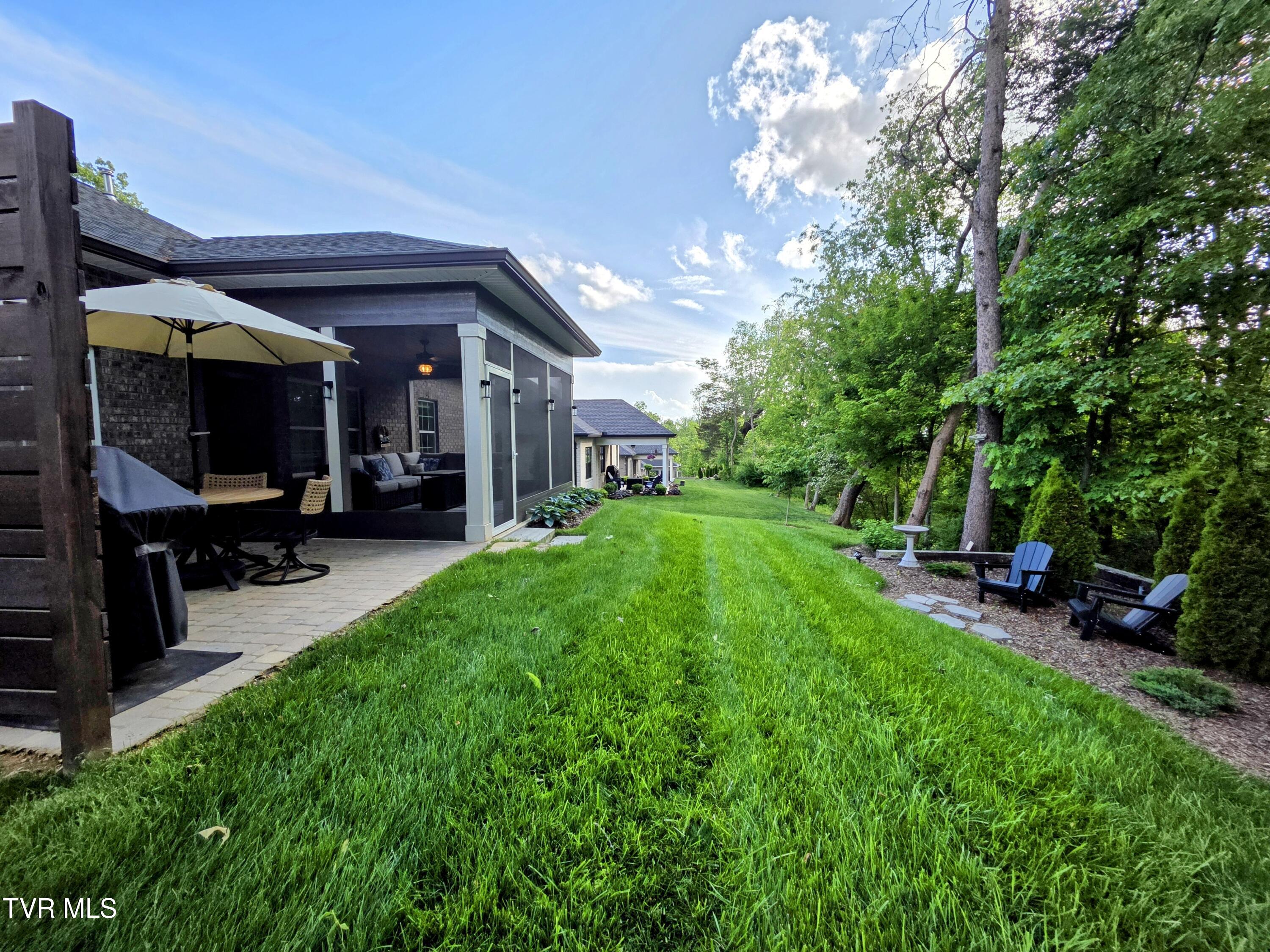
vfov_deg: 89.9
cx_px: 635
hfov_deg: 106.2
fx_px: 477
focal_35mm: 13
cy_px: 476
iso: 40
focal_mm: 2.2
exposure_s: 1/686
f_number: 1.9
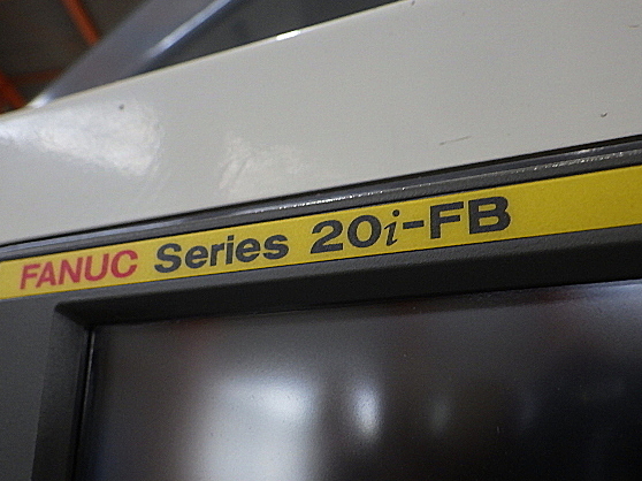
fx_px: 723
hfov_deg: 47.9
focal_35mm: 39
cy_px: 244
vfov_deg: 36.8
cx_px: 313
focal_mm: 6.1
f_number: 3.8
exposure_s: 1/50
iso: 400
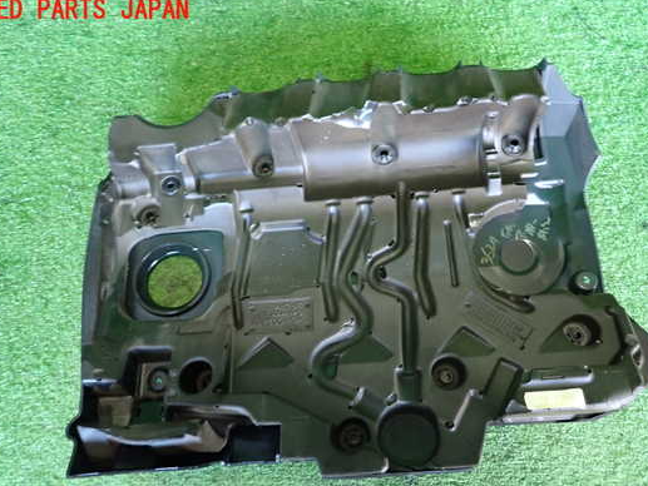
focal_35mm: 29
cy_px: 277
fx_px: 543
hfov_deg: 61.6
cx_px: 337
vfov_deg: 48.1
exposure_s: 1/30
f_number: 2
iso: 640
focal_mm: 4.5
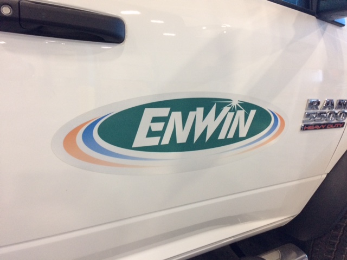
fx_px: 291
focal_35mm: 29
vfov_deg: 48.2
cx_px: 174
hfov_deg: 61.7
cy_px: 130
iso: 160
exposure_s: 1/30
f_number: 2.2
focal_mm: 4.15
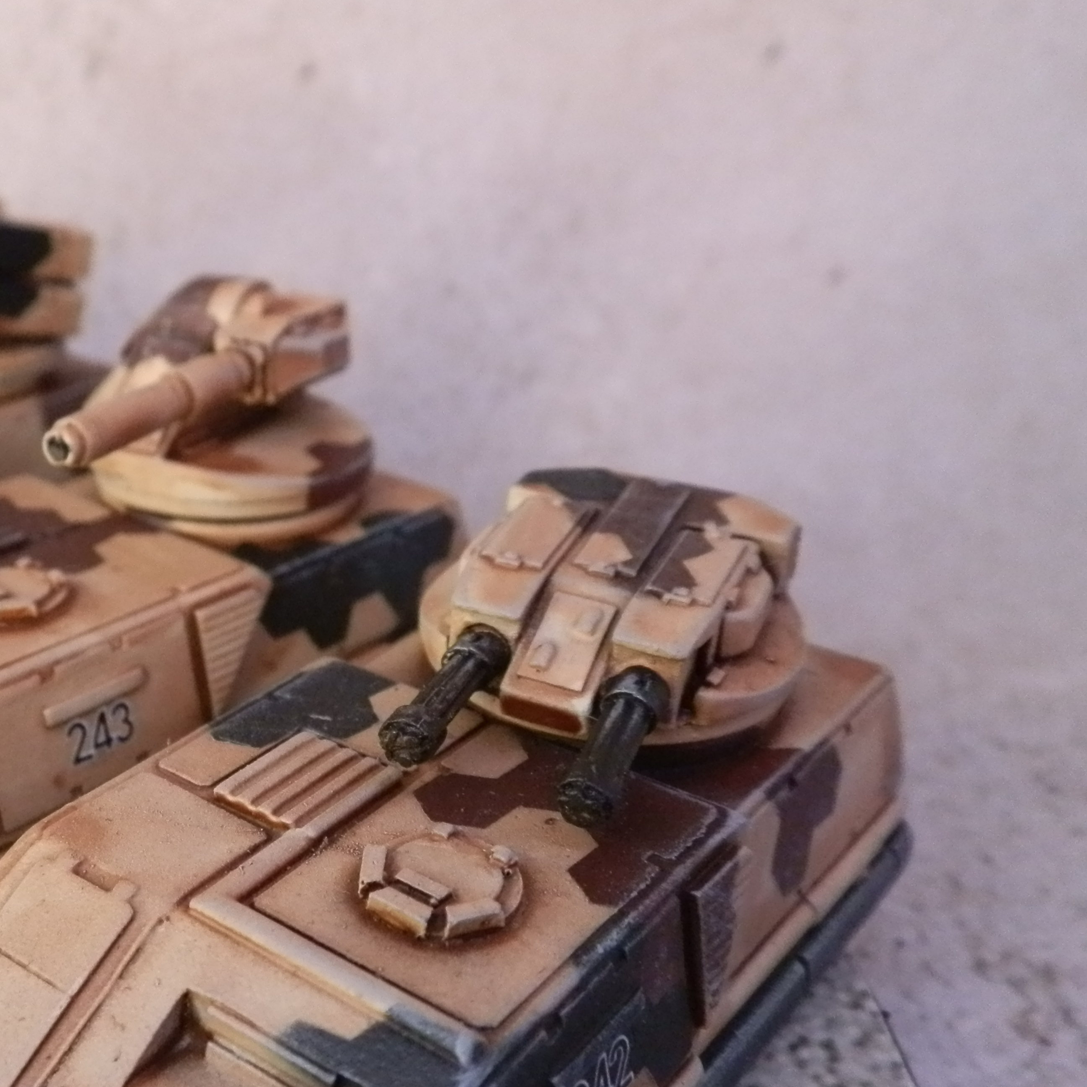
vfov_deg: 40.8
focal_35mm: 41
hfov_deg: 39.4
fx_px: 1457
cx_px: 228
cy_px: 614
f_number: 3.1
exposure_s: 1/100
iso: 400
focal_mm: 5
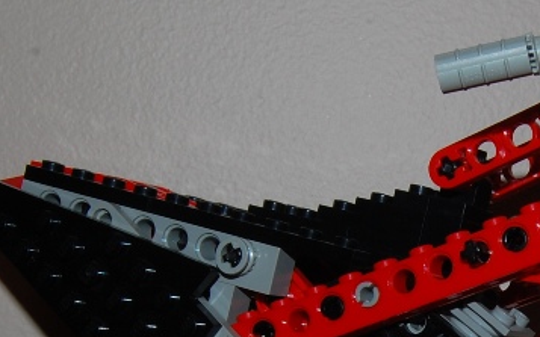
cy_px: 432
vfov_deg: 11.8
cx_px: 491
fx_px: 1589
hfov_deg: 18.9
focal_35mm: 108
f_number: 16
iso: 200
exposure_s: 1/60
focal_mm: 24
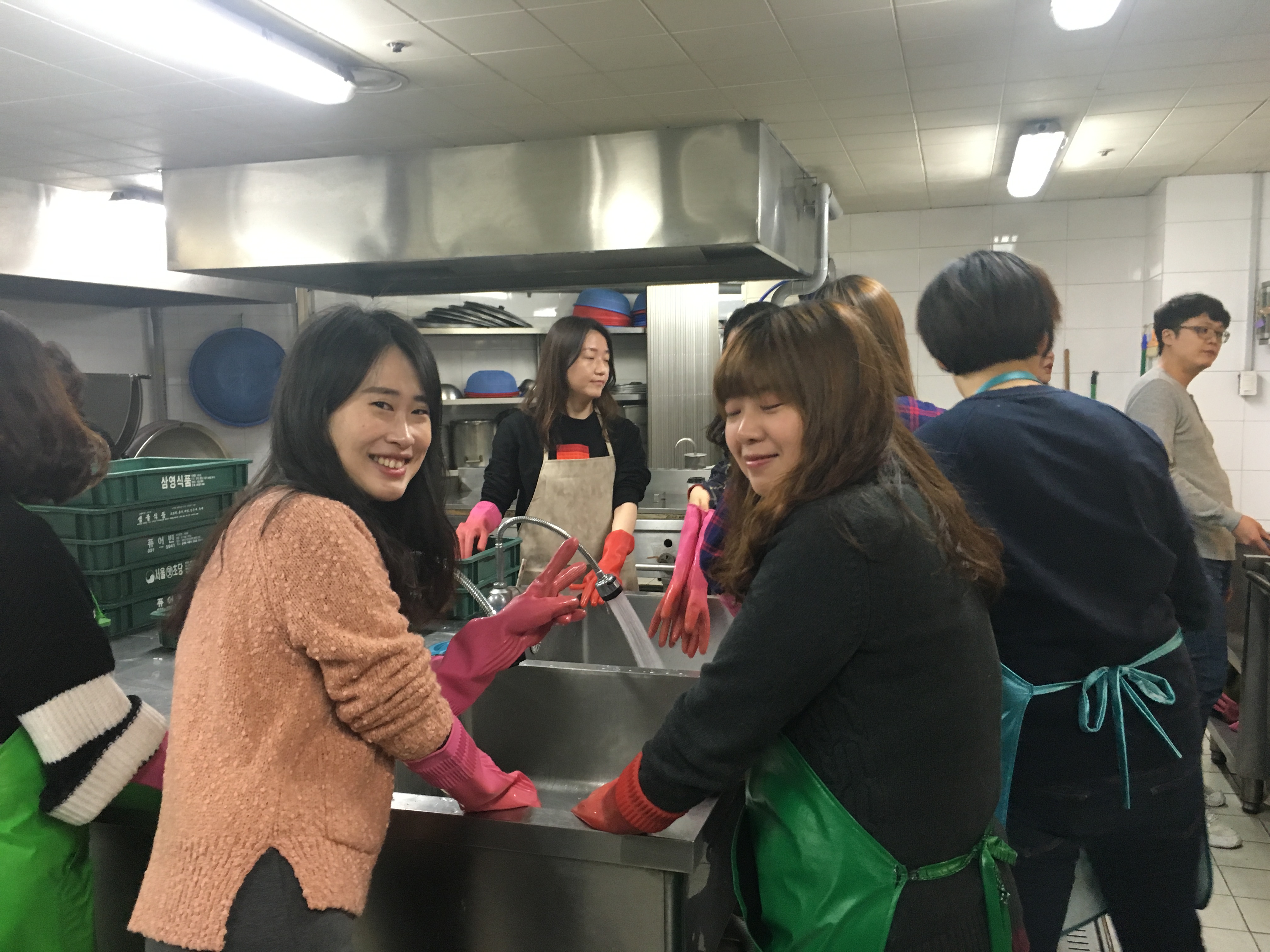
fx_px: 1064
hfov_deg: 61.7
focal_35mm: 29
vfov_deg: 48.2
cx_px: 635
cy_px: 476
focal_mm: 4.15
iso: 160
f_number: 2.2
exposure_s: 1/30
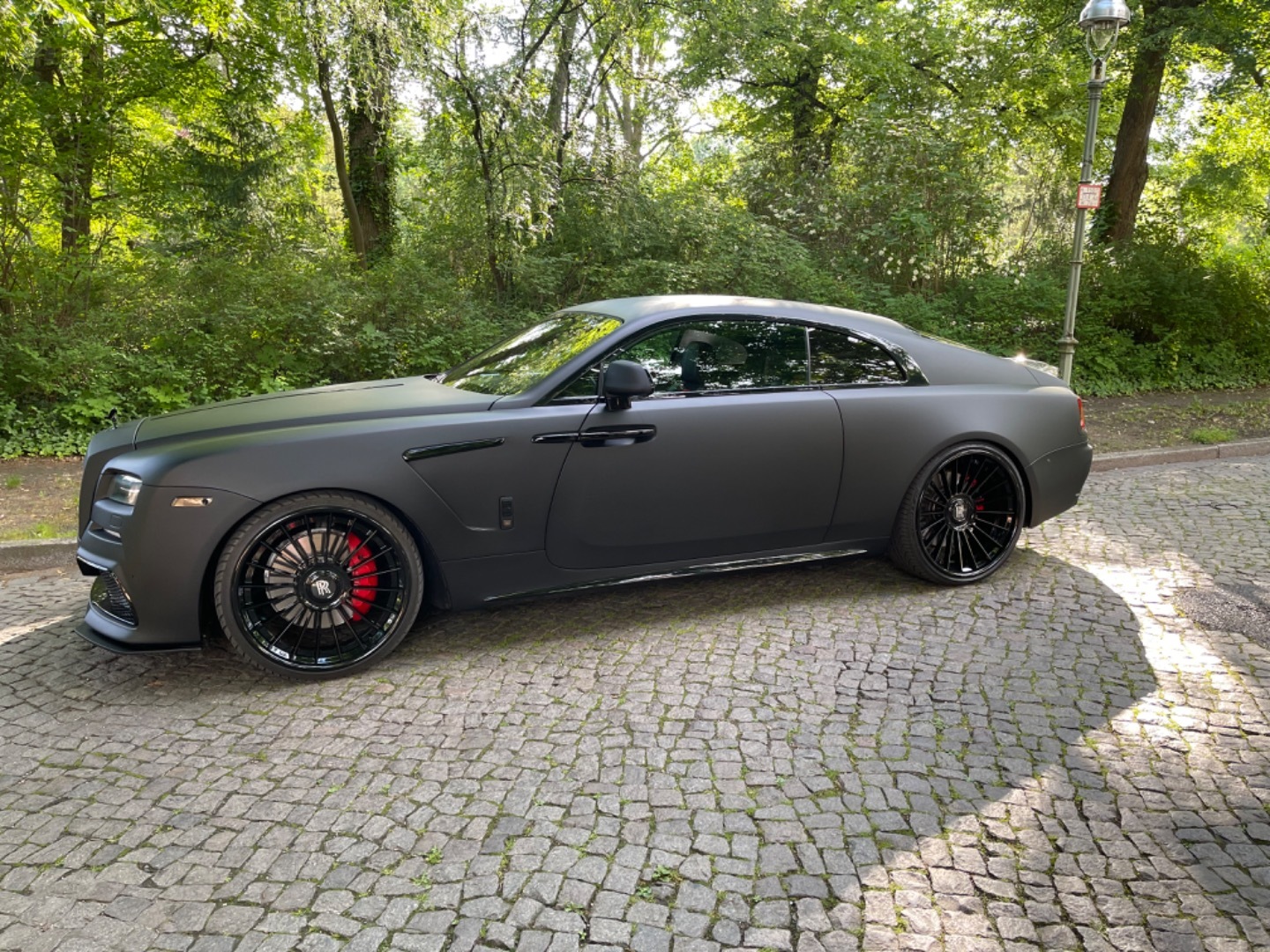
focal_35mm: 25
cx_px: 635
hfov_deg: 69.4
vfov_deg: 54.9
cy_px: 476
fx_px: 917
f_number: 1.6
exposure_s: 1/121
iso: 80
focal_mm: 5.1
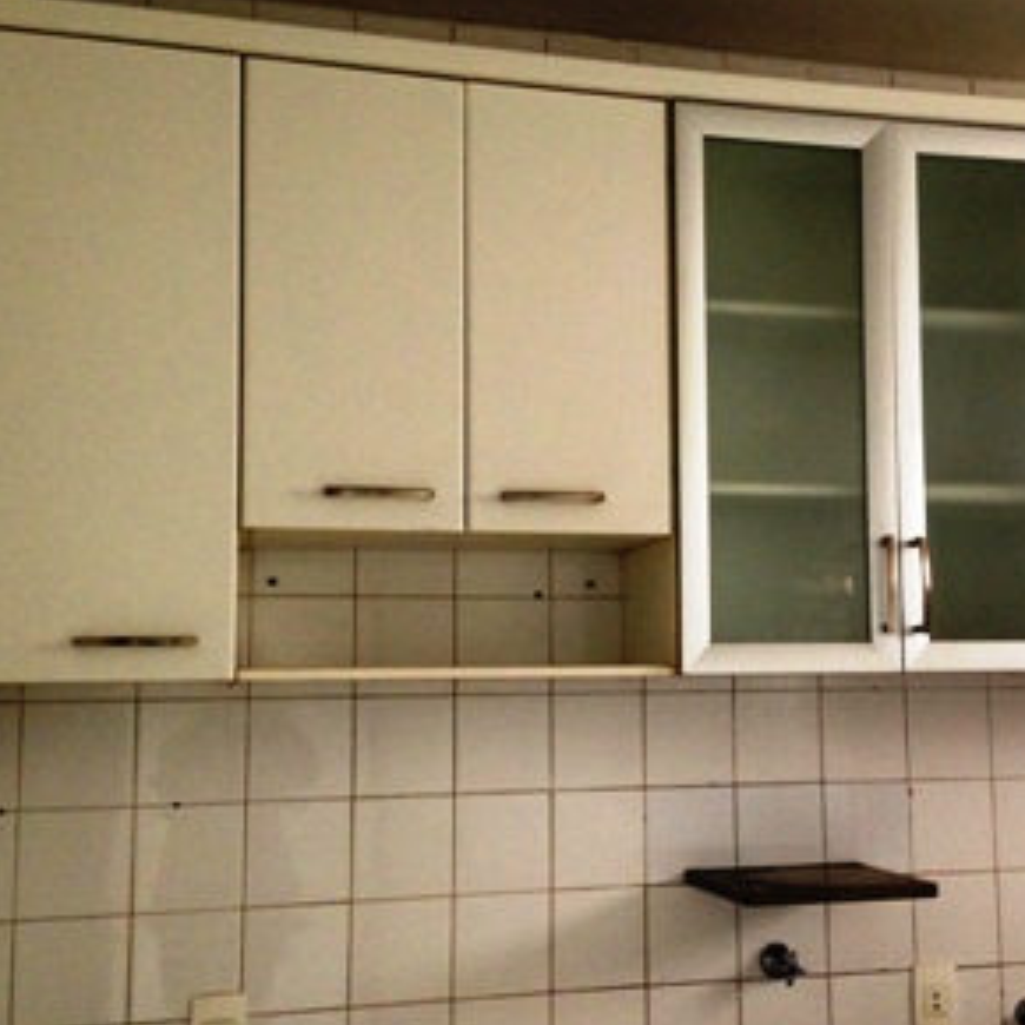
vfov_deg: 37.5
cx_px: 619
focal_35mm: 45
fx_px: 1508
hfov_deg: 37.4
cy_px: 548
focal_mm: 4.12
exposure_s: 1/20
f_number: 2.4
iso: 160
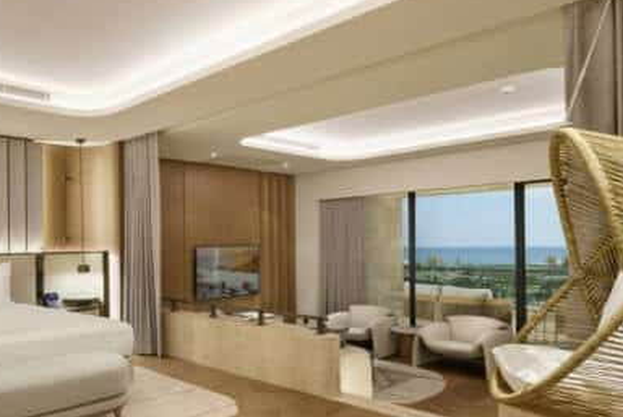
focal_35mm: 28
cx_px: 157
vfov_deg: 46.4
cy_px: 238
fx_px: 485
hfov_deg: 61.8
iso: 100
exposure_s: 1
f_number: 11
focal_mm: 14
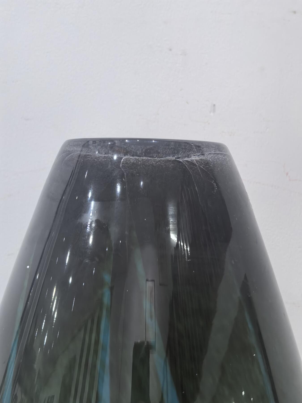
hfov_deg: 27.0
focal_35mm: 54
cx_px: 151
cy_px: 202
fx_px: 628
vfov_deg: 35.5
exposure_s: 1/167
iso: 800
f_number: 2
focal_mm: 6.98
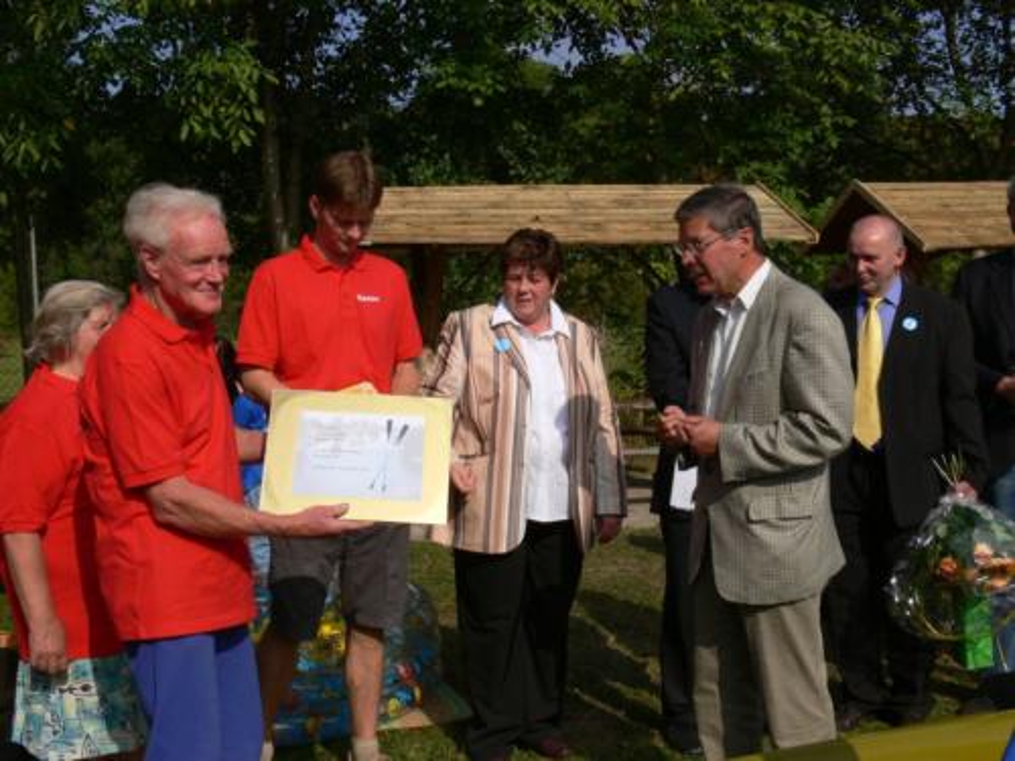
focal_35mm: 46
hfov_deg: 41.2
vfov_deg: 31.5
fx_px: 1349
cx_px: 508
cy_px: 380
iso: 80
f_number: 6.3
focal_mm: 9.7
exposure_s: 1/400
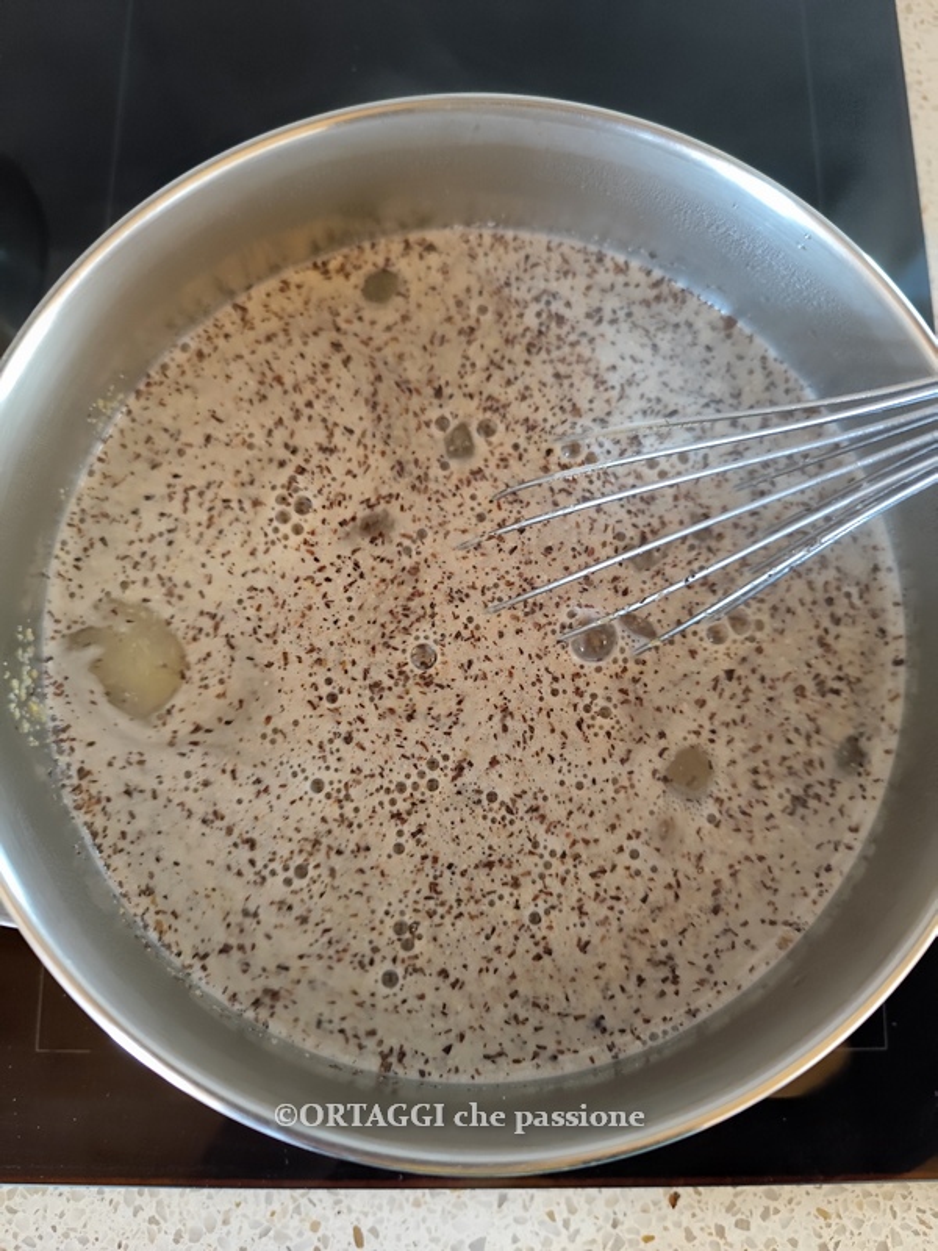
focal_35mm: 23
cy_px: 626
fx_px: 831
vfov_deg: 73.9
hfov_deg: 58.9
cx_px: 469
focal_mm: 6.14
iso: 1600
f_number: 1.65
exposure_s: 1/25
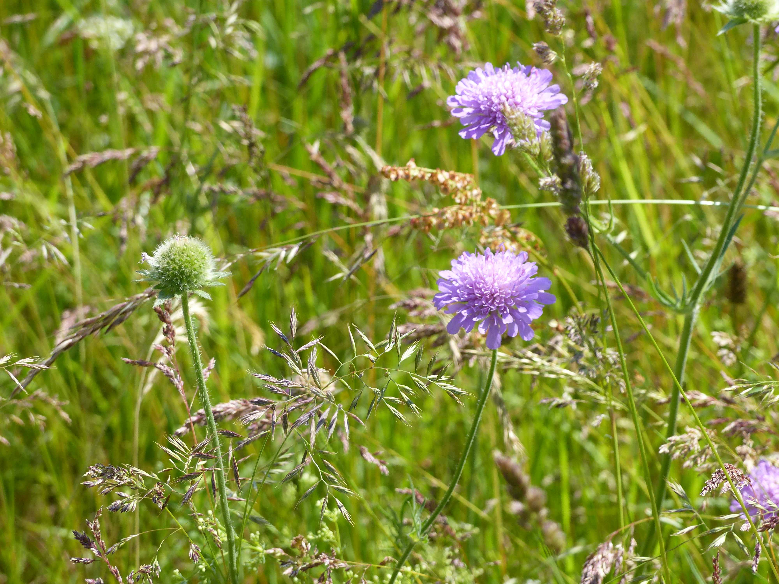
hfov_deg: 11.6
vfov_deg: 8.7
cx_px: 390
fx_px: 3826
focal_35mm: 170
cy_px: 292
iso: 100
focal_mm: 30.6
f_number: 4
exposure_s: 1/640
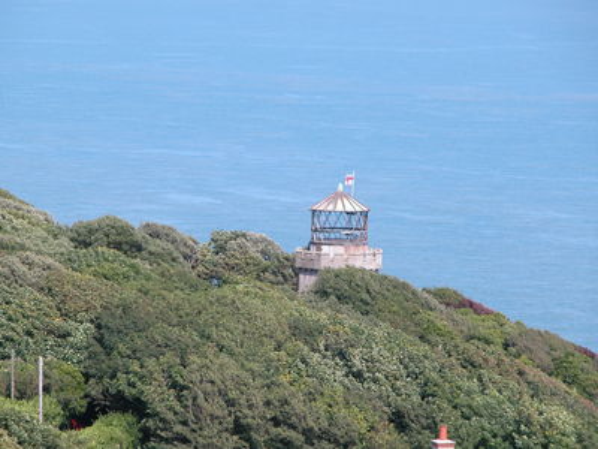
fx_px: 4837
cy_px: 224
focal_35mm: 280
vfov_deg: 5.3
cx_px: 299
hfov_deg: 7.1
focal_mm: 71.2
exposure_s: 1/276
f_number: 5.9
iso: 100
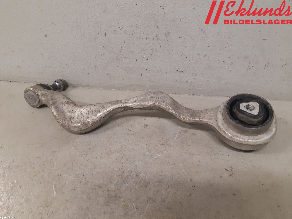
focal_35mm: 26
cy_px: 110
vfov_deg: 53.1
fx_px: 219
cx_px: 146
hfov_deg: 67.3
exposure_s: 1/50
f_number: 1.7
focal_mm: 3.93
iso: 200
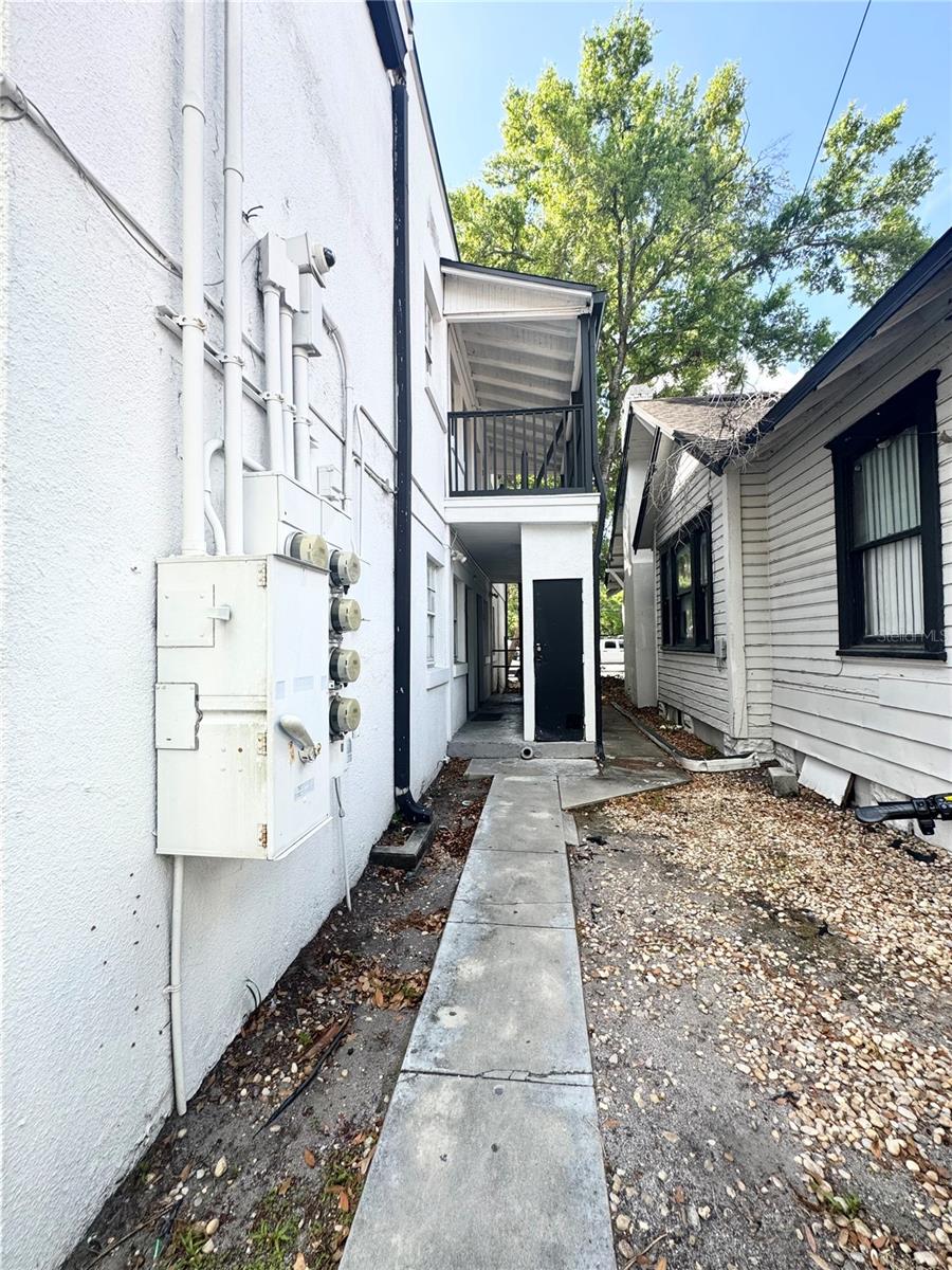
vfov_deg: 102.1
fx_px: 513
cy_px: 635
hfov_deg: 85.7
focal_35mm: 14
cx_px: 476
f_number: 2.2
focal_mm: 2.22
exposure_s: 1/357
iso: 40
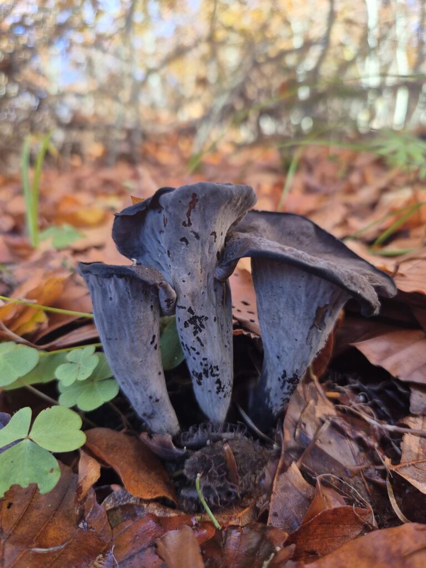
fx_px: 377
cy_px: 284
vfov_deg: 73.9
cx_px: 213
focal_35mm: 23
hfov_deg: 58.9
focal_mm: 5.4
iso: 200
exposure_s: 1/180
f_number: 1.8
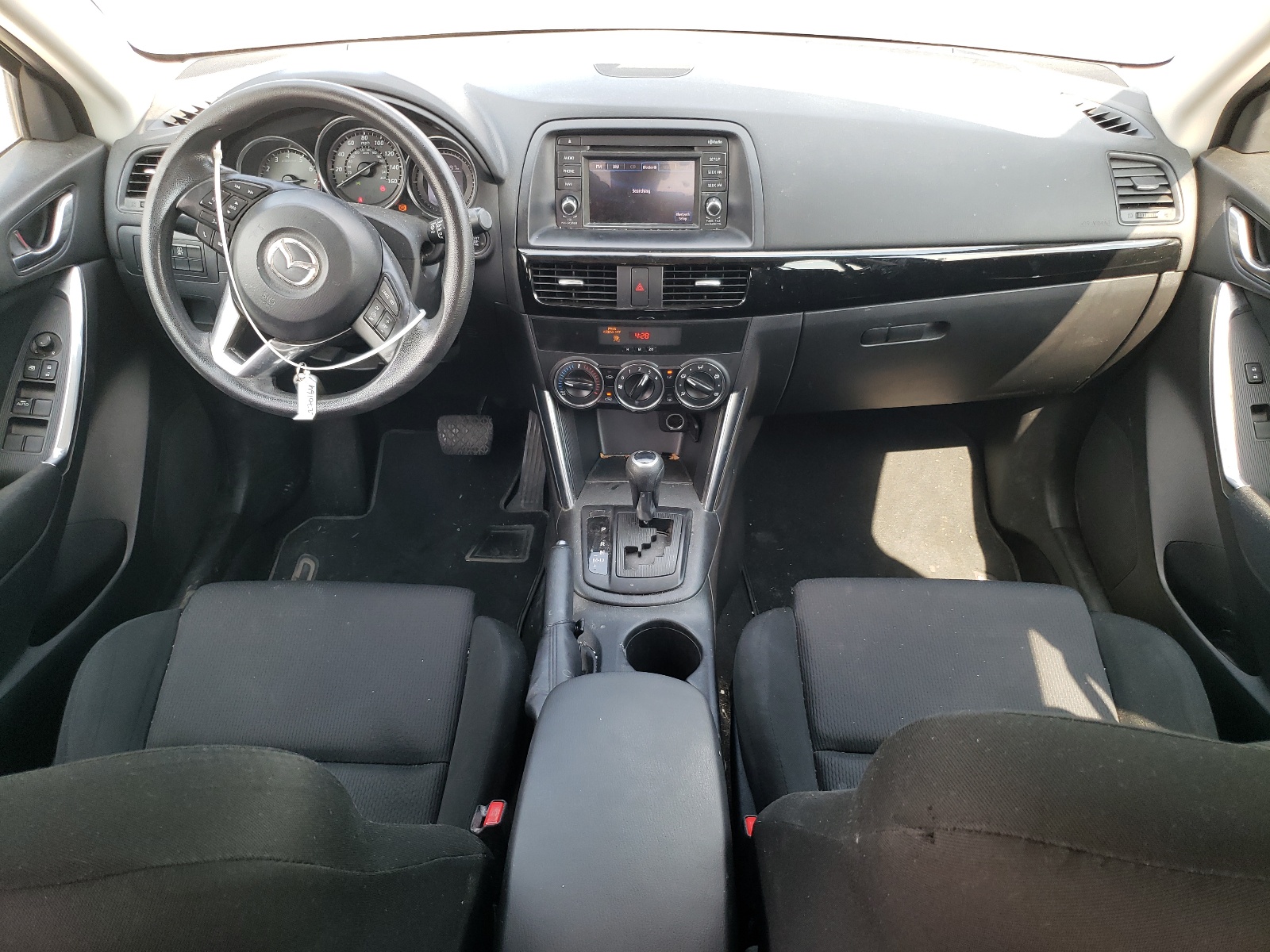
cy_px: 476
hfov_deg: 67.3
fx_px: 954
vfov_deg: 53.1
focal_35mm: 26
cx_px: 635
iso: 58
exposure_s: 1/120
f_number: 1.5
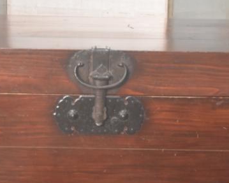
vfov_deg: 7.0
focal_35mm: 221
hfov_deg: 8.7
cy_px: 136
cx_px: 92
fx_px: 1497
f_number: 4.8
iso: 2500
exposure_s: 1/60
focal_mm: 52
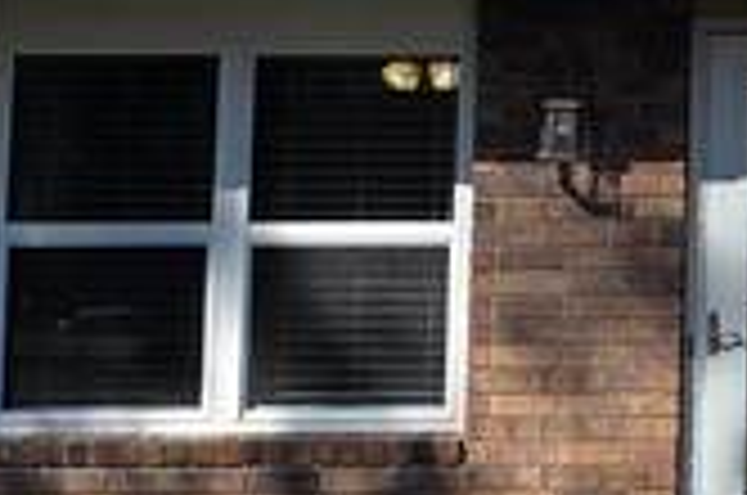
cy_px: -40
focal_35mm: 148
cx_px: 1246
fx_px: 3065
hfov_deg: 12.9
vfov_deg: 9.2
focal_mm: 6.3
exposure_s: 1/4539
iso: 80
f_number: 1.7
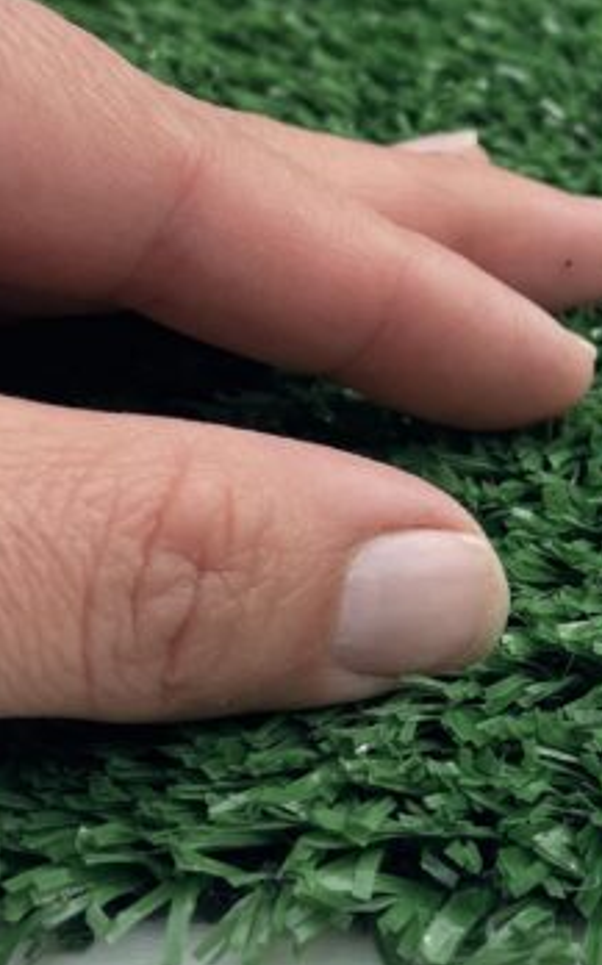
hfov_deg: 16.3
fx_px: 1946
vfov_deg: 27.9
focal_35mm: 74
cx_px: 857
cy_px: 440
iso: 32
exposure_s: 1/2092
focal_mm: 4.2
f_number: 1.6
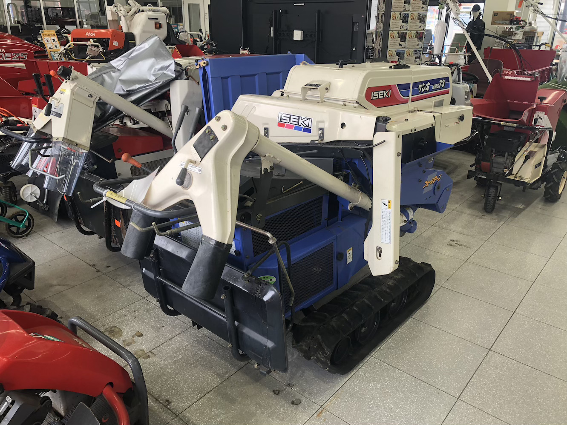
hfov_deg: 63.4
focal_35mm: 28
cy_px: 212
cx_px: 284
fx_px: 459
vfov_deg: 49.7
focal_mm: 4
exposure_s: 1/120
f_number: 1.8
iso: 40
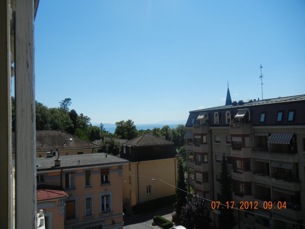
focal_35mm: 30
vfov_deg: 46.8
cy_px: 114
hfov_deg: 60.0
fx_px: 264
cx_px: 152
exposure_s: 1/630
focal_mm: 5.4
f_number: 7
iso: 160
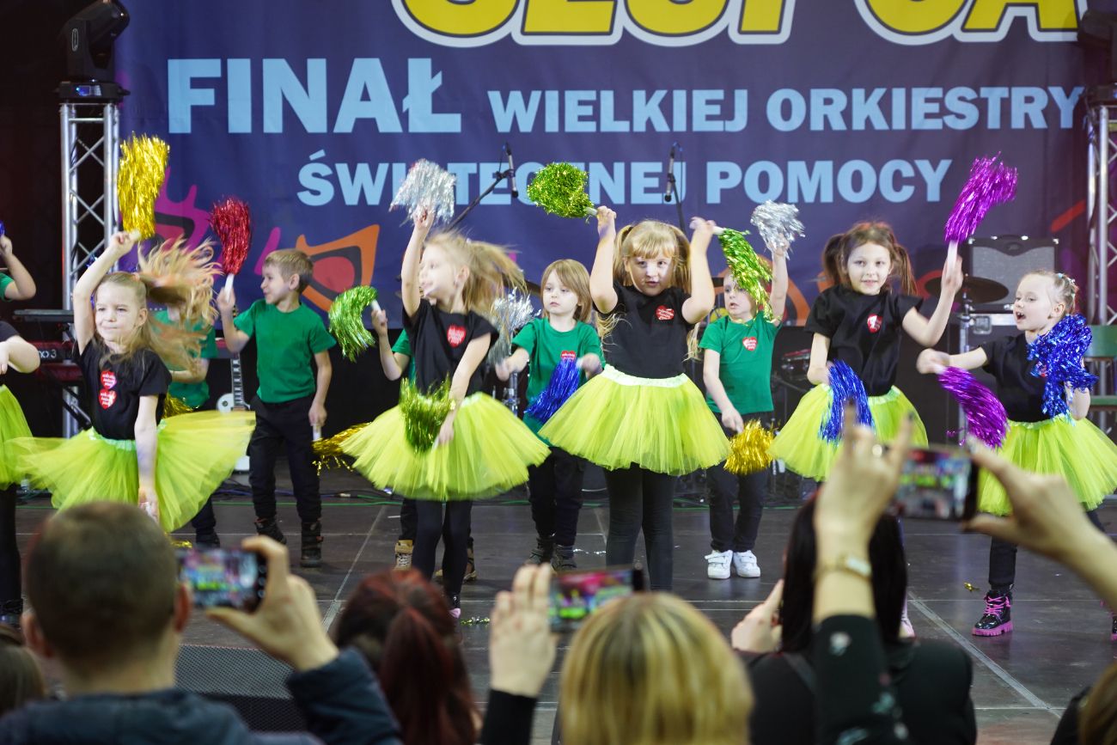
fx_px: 2265
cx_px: 558
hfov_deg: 27.7
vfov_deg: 18.7
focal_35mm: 73
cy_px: 372
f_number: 4.5
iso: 2000
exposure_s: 1/100
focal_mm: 73
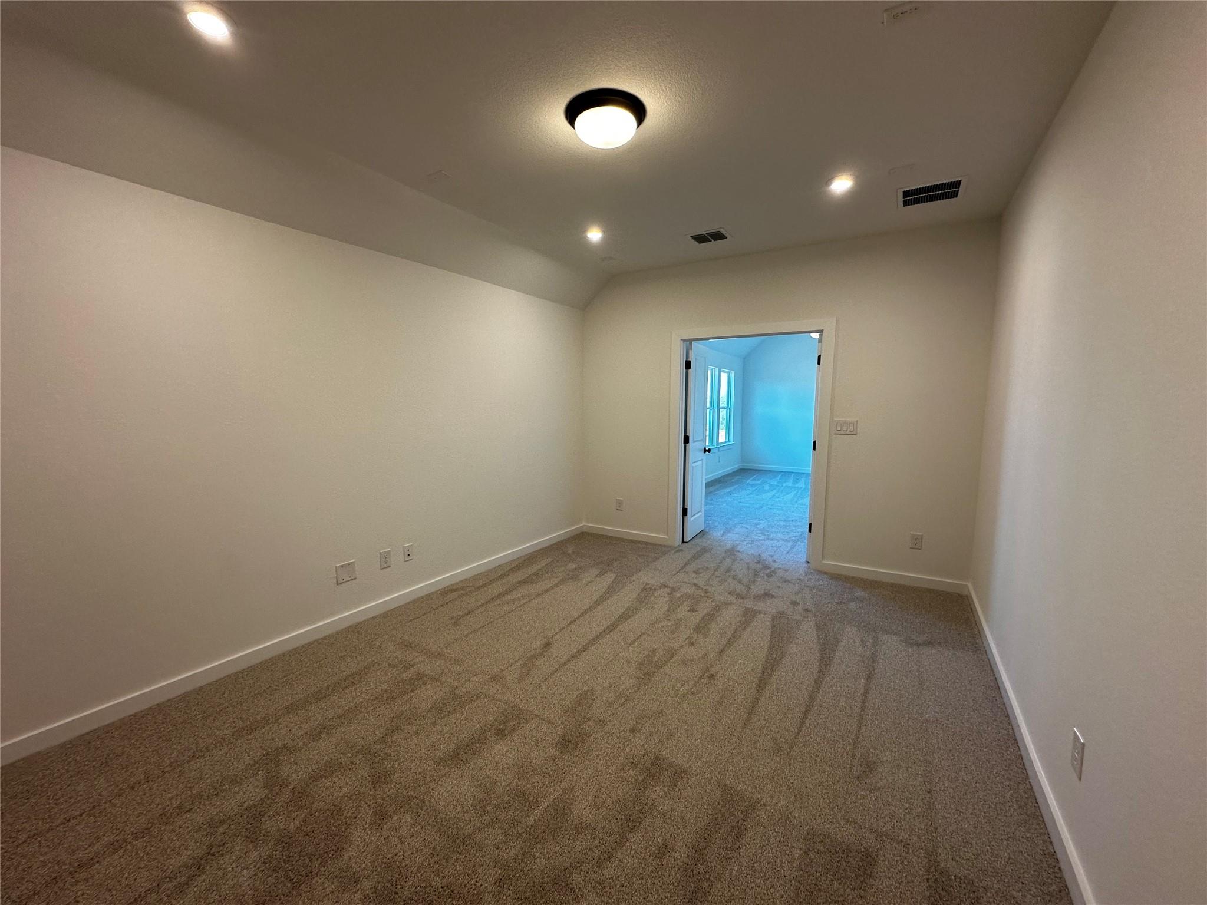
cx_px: 604
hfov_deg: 102.1
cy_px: 452
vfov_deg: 85.7
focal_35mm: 14
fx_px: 488
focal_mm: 2.22
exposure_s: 1/120
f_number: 2.2
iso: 125
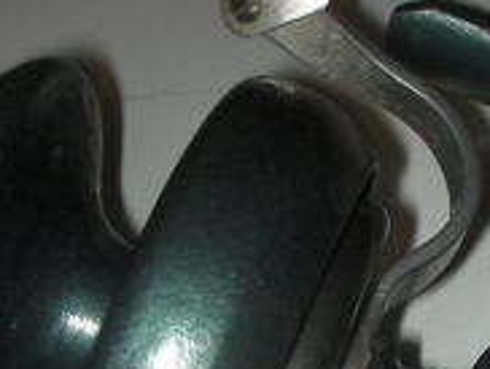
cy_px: 415
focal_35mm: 100
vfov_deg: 14.5
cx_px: 382
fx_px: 1417
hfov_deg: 19.4
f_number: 5.6
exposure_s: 1/30
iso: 200
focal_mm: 6.3
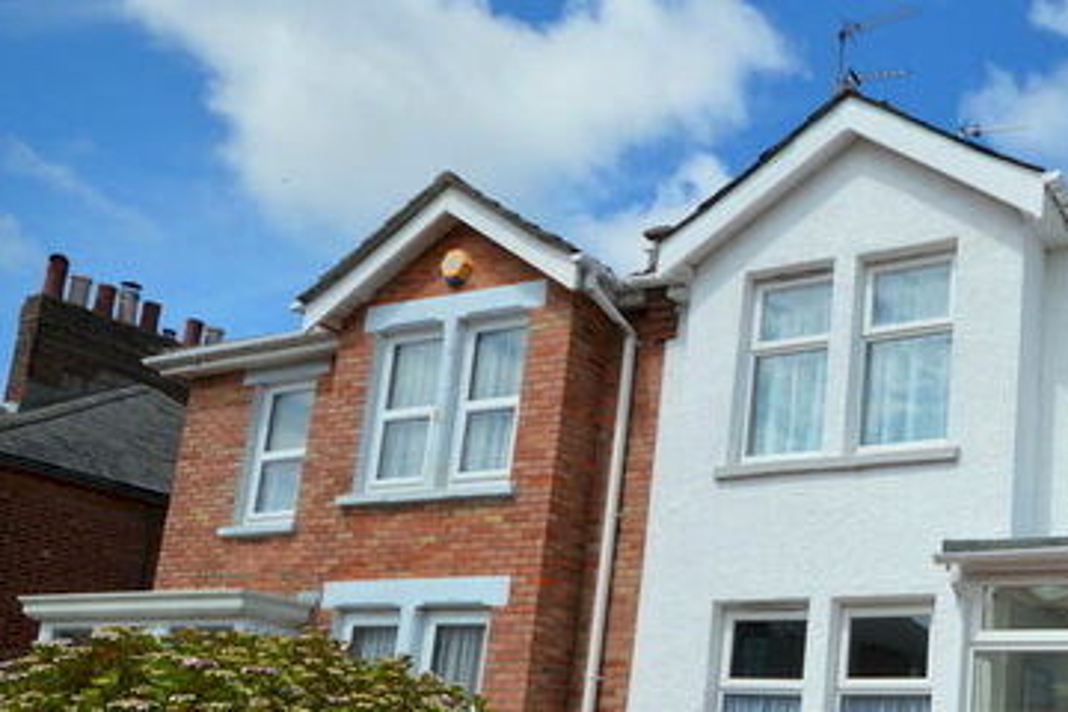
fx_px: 1038
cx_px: 988
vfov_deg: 36.2
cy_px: 596
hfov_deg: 48.0
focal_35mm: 35
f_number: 9
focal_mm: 12
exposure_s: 1/320
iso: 100
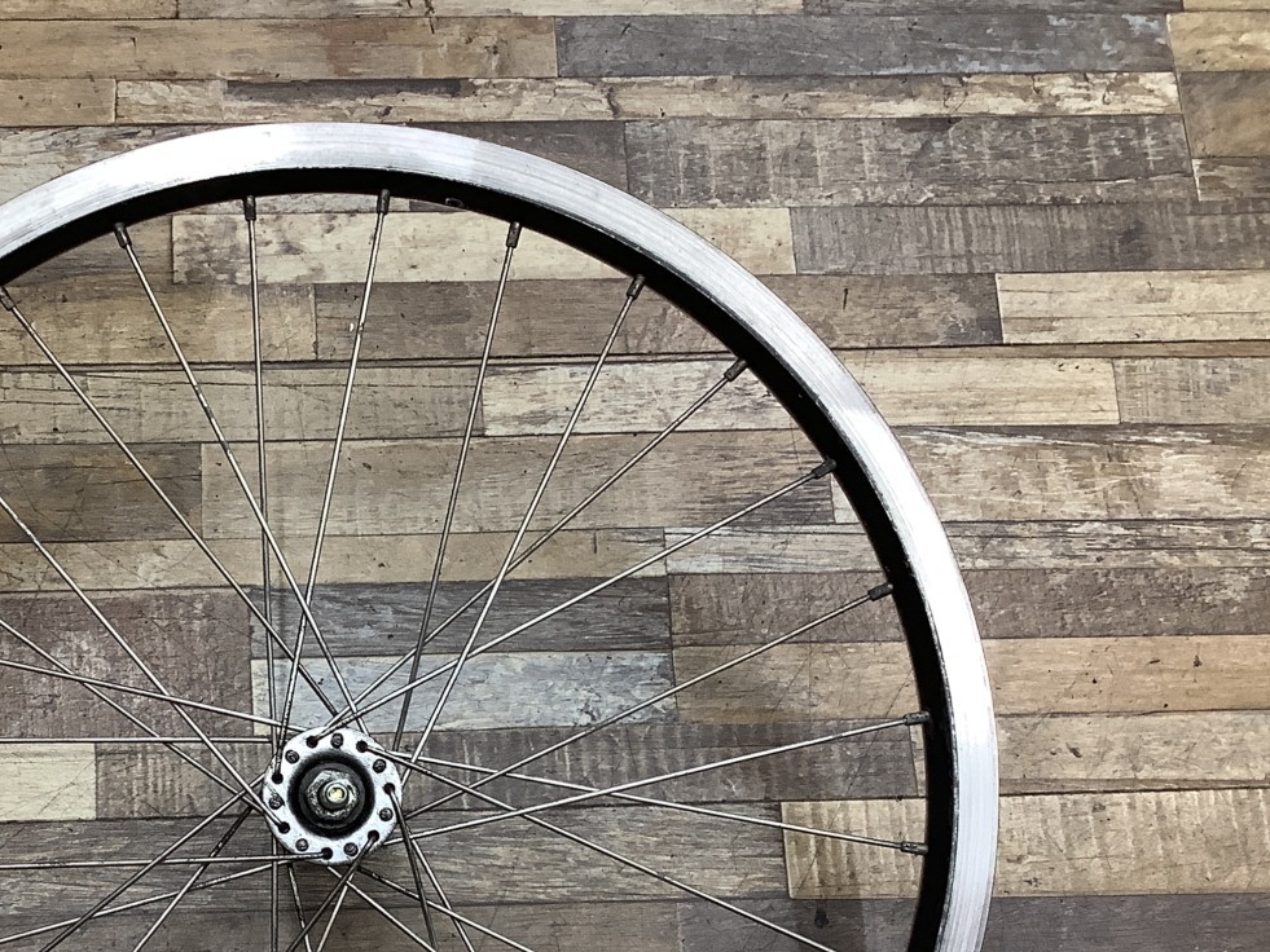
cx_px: 328
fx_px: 1908
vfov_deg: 27.4
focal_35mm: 52
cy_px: 794
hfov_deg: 36.0
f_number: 2.4
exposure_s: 1/60
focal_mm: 3.3
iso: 100
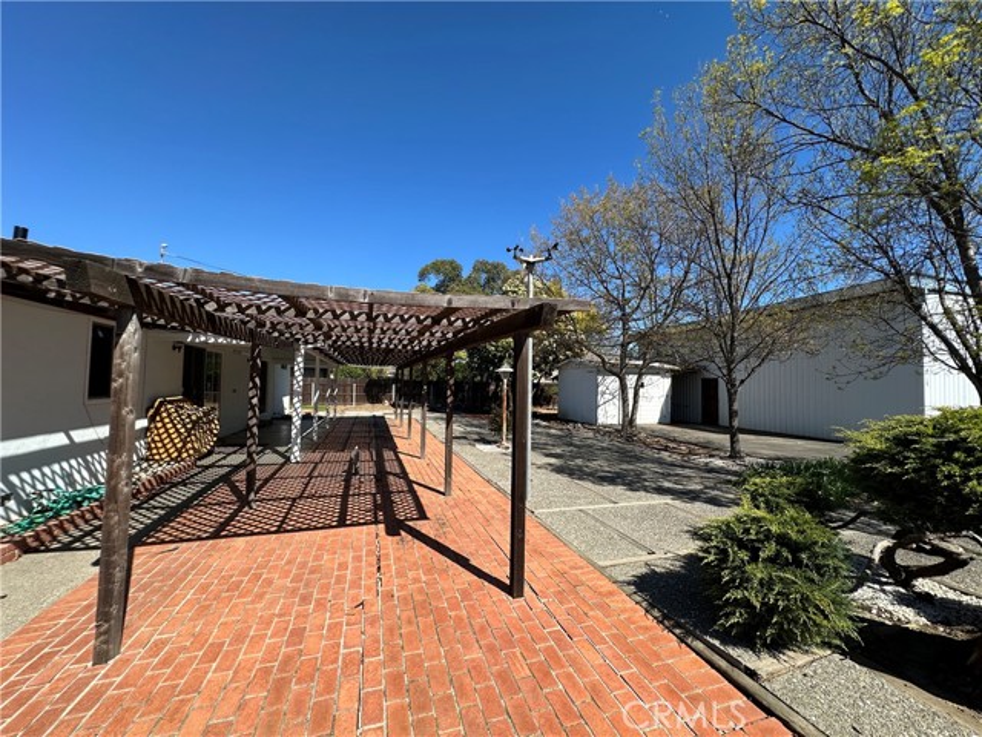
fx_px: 397
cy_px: 368
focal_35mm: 14
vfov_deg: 85.7
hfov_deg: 102.1
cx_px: 491
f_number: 2.2
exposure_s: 1/1335
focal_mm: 2.22
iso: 50
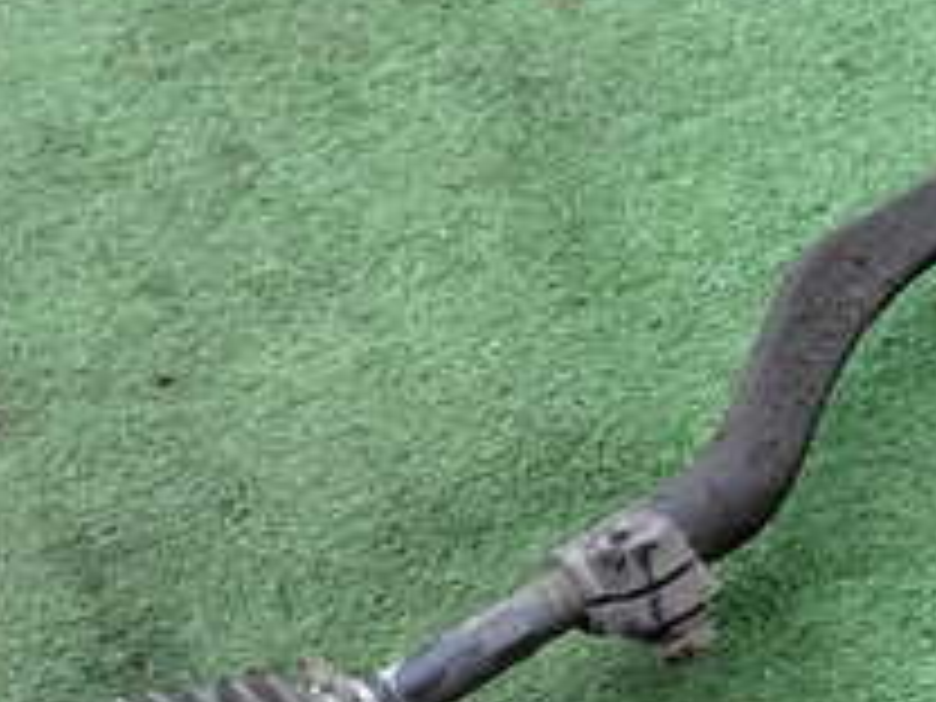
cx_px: 639
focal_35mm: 72
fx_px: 1947
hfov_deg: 26.8
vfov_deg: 20.2
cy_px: 590
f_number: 2.8
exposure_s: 1/160
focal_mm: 4.5
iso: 100
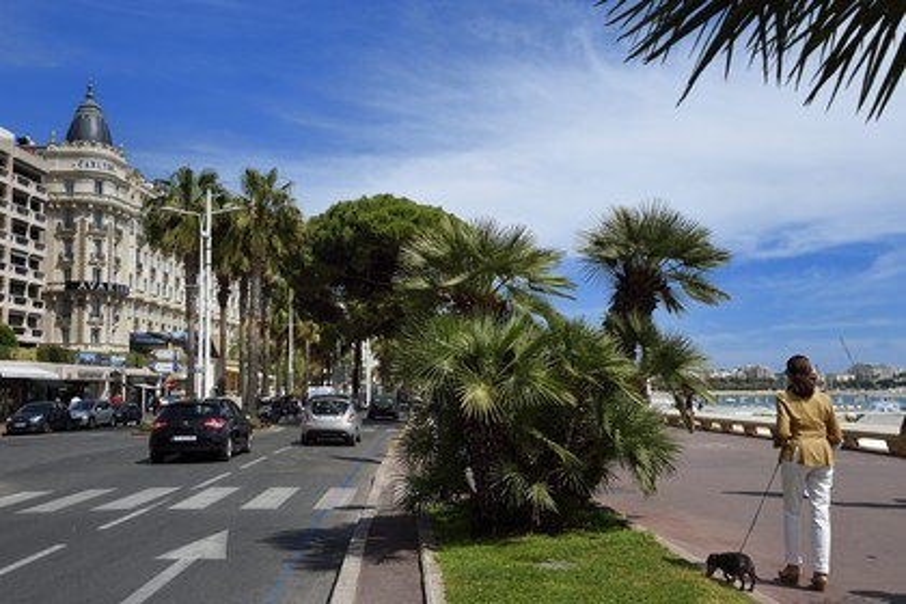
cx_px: 453
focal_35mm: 36
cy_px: 302
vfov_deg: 36.9
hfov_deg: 53.1
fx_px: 906
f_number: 13
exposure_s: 1/320
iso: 200
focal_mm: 36
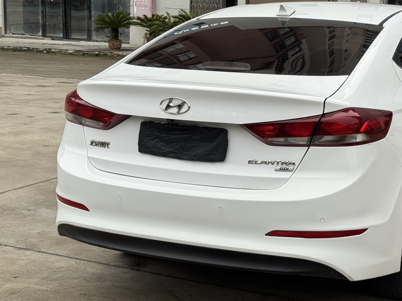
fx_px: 824
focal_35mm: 71
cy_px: 123
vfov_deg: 20.7
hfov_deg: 27.1
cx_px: 287
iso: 50
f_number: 1.78
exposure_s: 1/147
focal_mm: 6.76
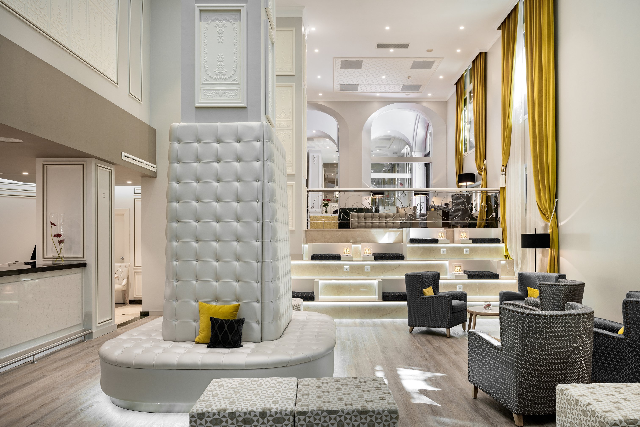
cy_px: 214
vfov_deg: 53.1
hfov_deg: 73.7
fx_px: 427
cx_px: 320
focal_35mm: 24
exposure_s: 1/5
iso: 100
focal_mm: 24
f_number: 8
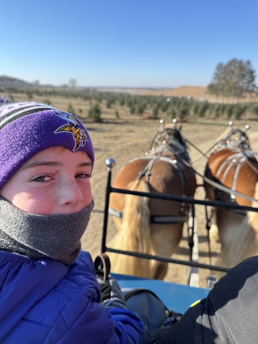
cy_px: 172
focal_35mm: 24
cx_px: 129
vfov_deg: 71.6
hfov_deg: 56.8
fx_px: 239
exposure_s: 1/1311
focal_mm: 6.76
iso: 80
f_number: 1.78
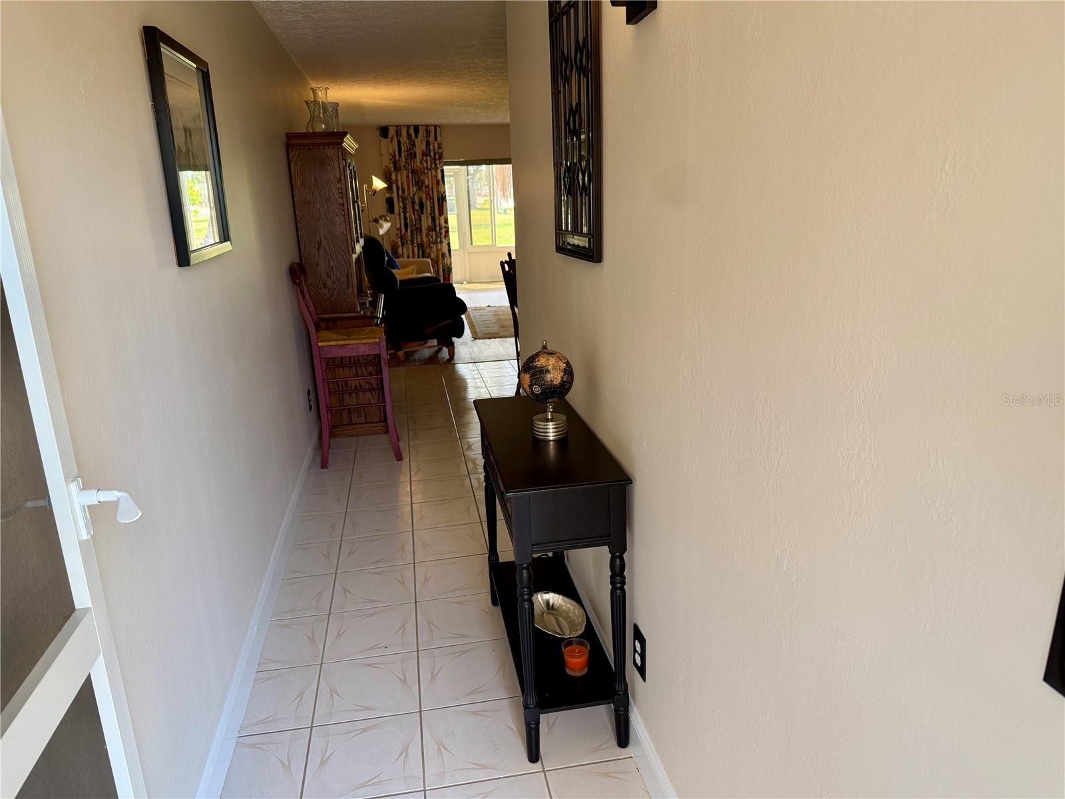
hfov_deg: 71.6
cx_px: 532
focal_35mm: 24
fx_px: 738
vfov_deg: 56.8
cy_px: 400
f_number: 1.78
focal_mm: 6.76
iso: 125
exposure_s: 1/121
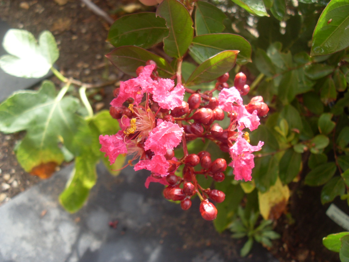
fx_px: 373
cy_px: 131
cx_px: 174
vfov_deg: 38.7
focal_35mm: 37
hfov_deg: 50.1
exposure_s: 1/180
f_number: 2.8
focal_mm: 6.3
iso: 80
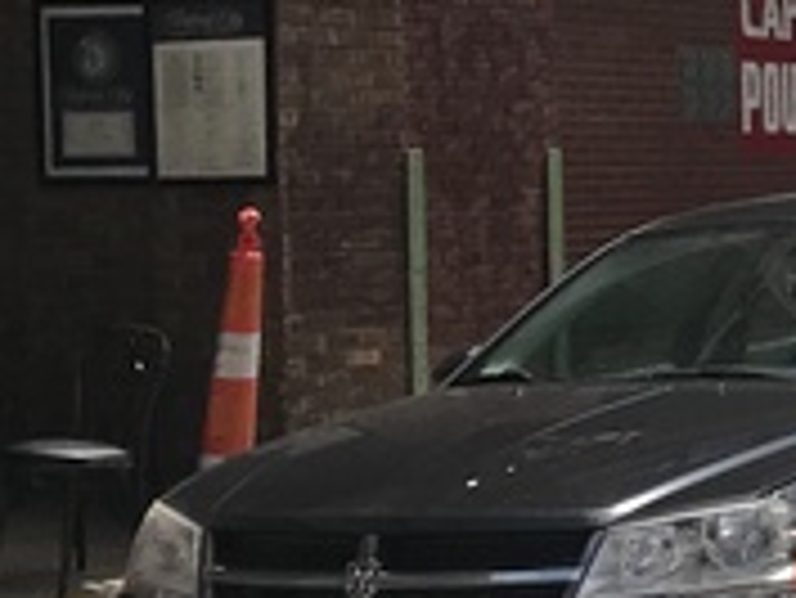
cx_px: 1659
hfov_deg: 12.1
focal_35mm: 142
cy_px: 330
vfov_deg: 10.5
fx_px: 3268
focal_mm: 3.99
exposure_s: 1/3300
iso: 20
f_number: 1.8
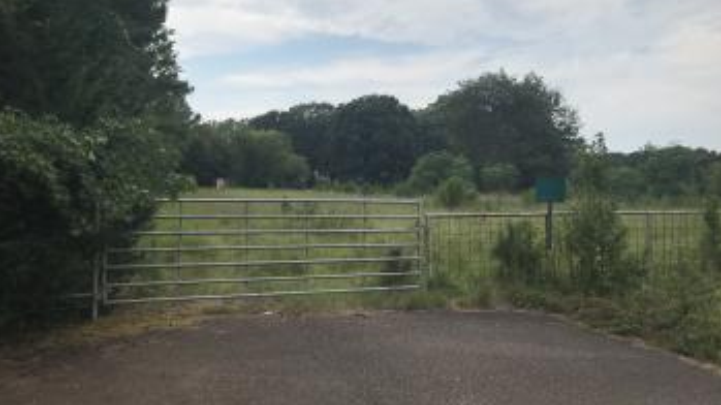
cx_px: 364
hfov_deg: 56.6
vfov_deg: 33.5
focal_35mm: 35
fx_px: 669
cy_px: 157
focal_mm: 3.99
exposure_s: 1/3425
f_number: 1.8
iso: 20
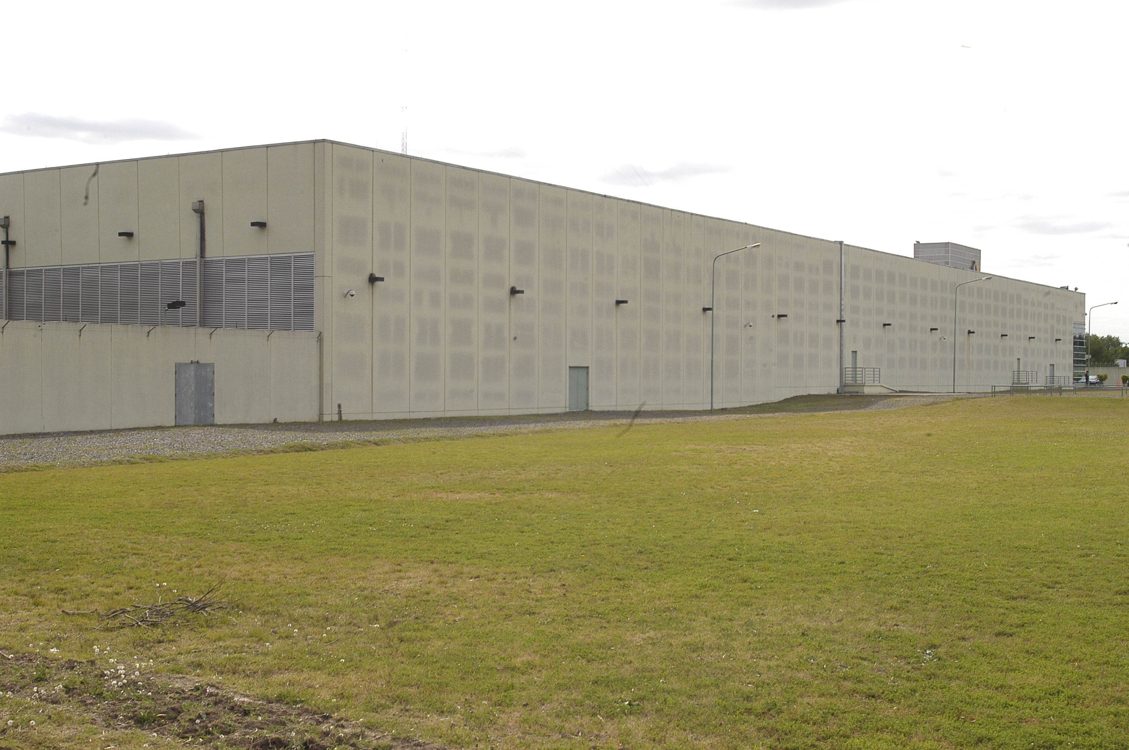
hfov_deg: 41.1
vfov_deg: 28.0
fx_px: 1504
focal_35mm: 48
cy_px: 375
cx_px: 564
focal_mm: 32
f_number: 16
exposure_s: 1/160
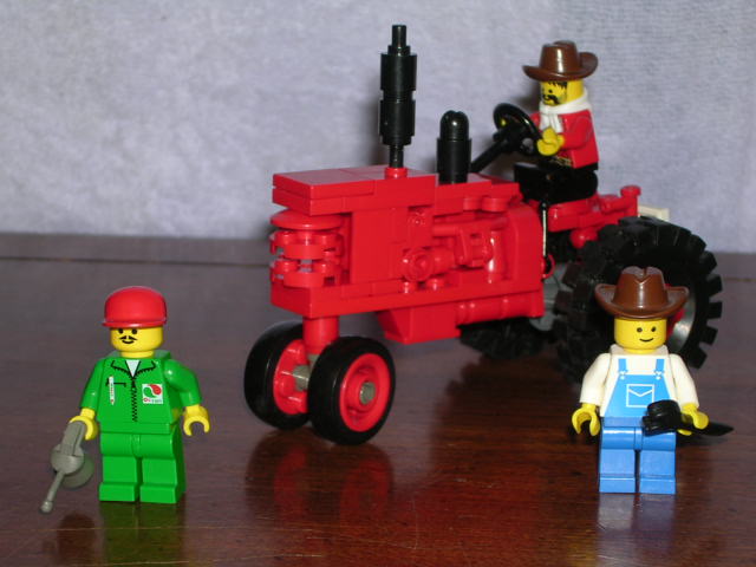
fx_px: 1878
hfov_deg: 22.8
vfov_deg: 17.2
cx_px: 378
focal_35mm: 86
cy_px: 284
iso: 100
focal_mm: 13
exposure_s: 1/60.1
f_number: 4.1
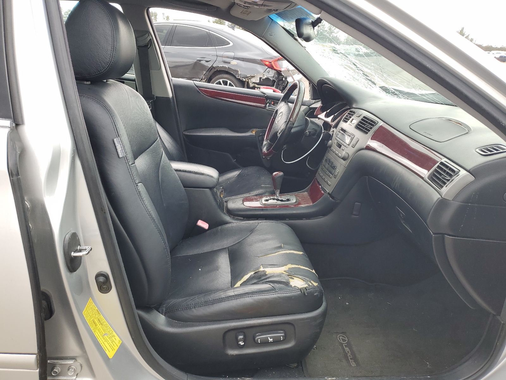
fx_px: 380
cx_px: 253
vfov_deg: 53.1
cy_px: 190
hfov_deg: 67.3
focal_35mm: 26
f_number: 1.5
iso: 50
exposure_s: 1/250
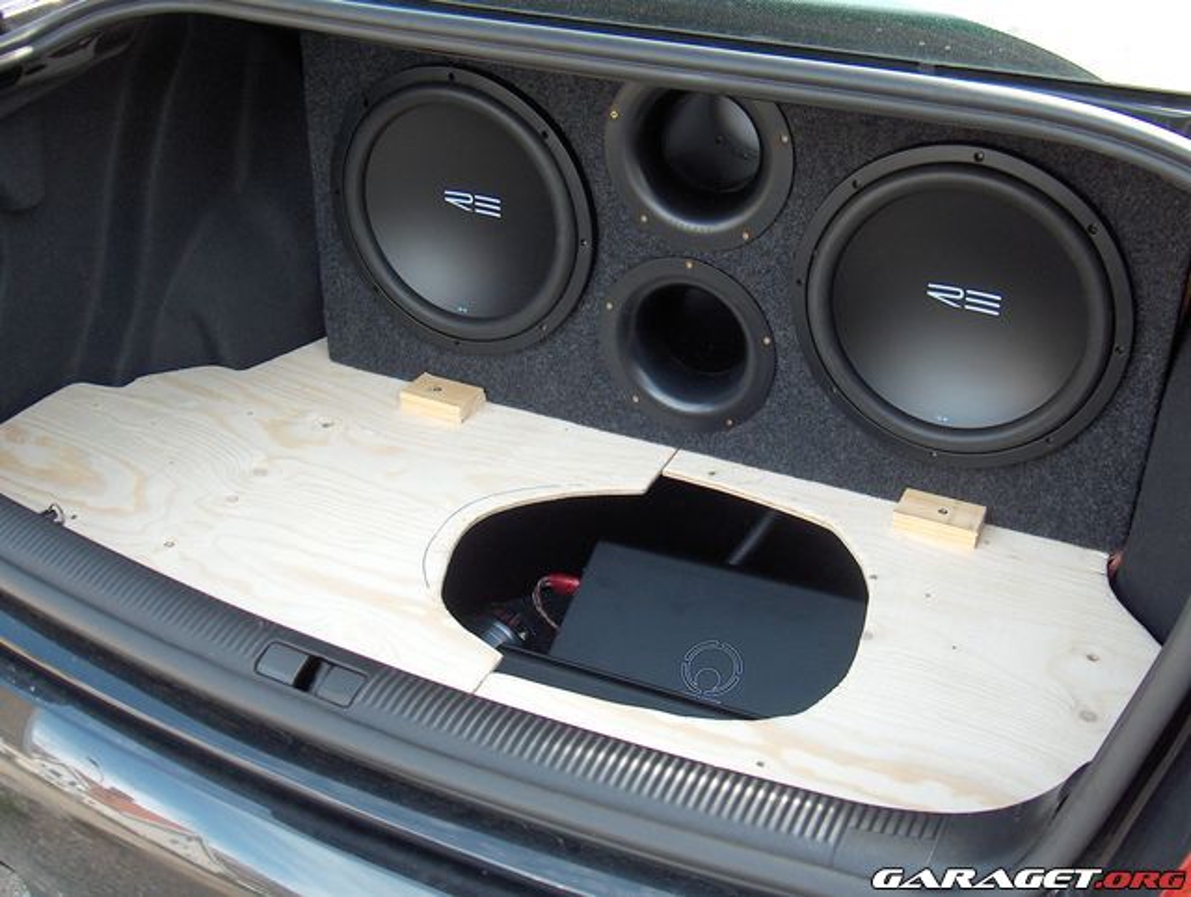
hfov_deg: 47.8
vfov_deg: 36.9
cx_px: 596
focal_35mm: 39
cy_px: 448
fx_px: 1344
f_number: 2.8
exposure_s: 1/124
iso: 152
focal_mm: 8
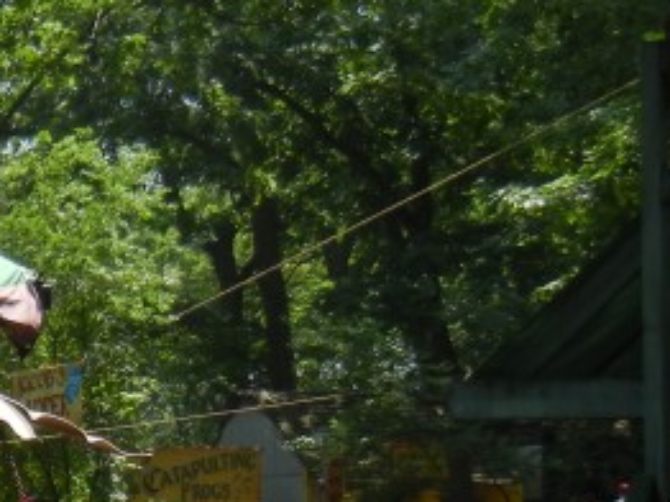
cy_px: 594
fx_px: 3403
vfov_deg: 8.3
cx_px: -522
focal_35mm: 176
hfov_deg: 10.6
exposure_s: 1/506
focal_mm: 8.1
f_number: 3.8
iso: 160
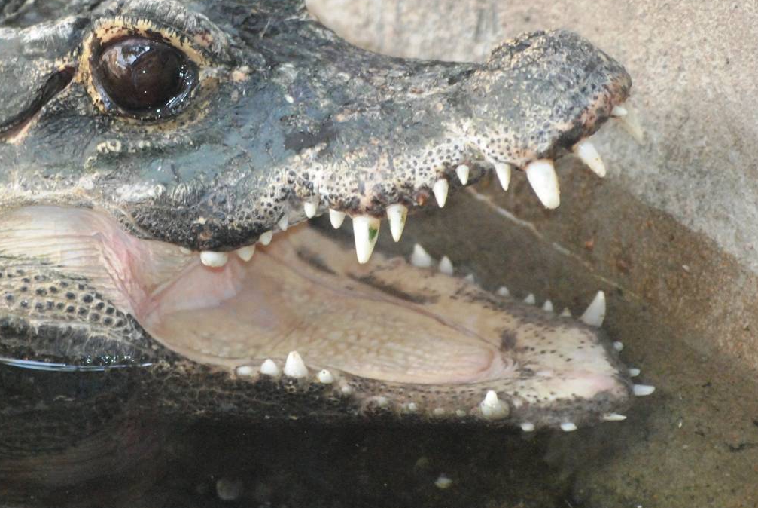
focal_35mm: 465
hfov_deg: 4.4
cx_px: 188
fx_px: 9798
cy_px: 127
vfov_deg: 3.0
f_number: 5.6
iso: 1600
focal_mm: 195
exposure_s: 1/80
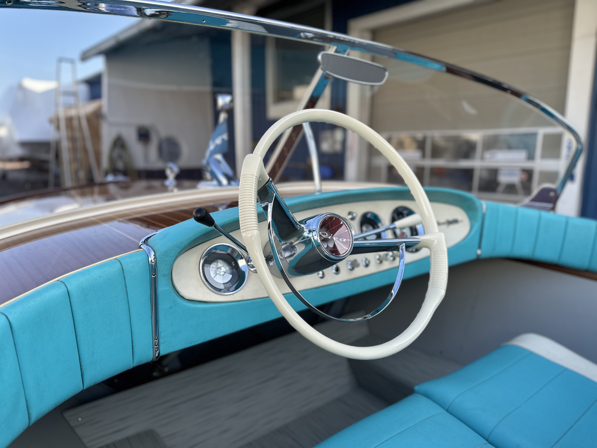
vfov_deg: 56.8
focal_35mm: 24
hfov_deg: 71.6
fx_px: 414
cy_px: 224
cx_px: 298
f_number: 1.78
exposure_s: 1/962
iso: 80
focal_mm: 6.86
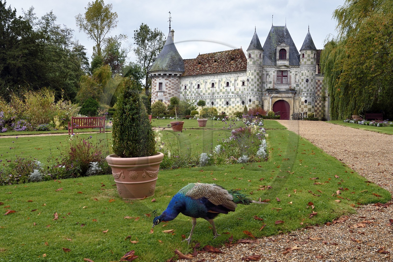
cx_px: 196
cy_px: 131
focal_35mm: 31
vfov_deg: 42.3
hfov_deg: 60.3
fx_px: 338
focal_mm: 31
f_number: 11
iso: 400
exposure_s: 1/60
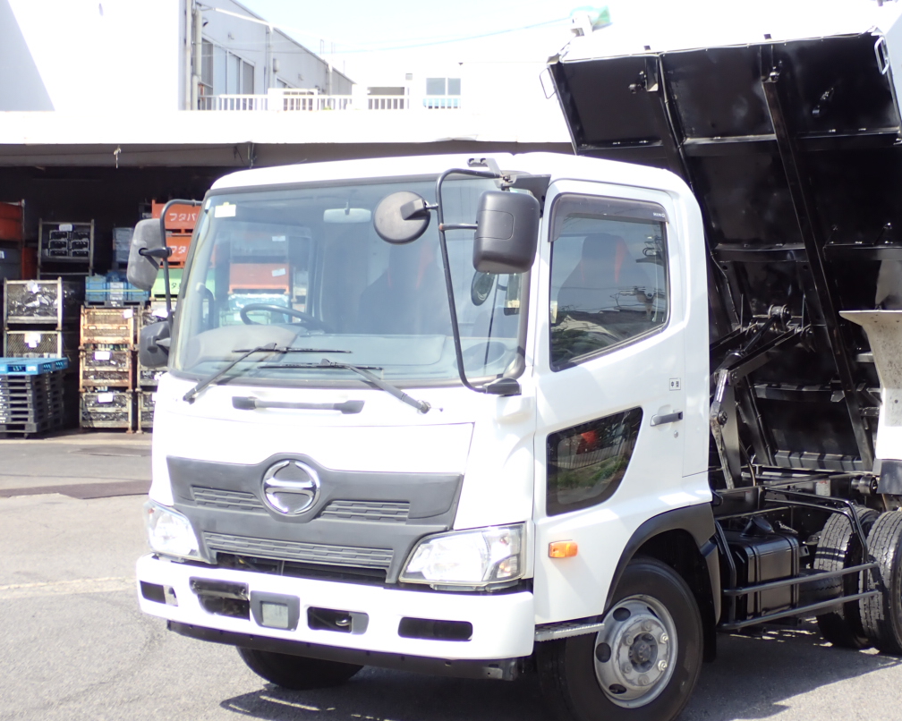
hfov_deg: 30.4
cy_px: 322
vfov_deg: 24.6
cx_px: 557
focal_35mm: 62
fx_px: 1655
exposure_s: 1/400
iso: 100
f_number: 3.2
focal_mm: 9.01
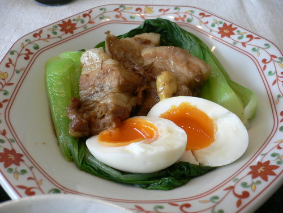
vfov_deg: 40.7
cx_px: 142
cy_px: 106
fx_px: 286
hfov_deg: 52.6
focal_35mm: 35
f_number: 2.8
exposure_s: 1/40
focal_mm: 5.8
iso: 100
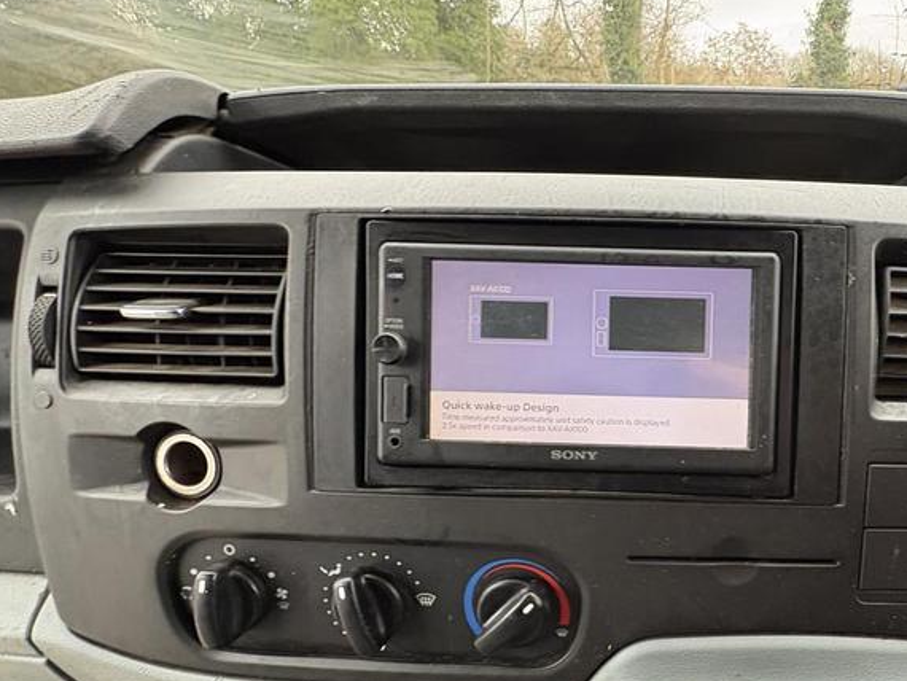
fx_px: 577
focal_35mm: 22
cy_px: 396
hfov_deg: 72.6
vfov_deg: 60.8
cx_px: 646
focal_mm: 2.22
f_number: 2.2
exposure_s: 1/86
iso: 200
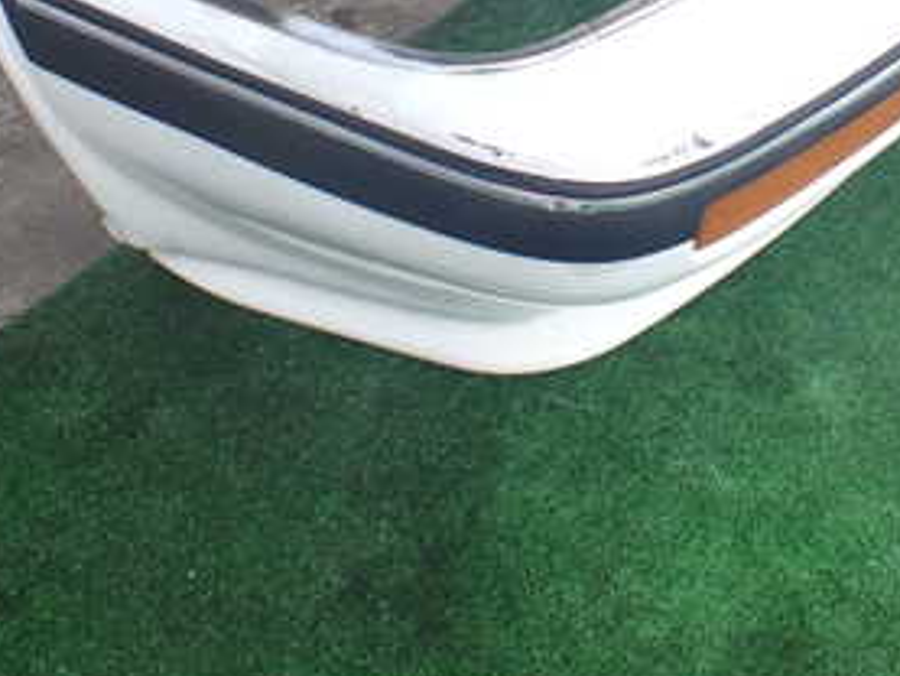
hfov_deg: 29.2
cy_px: 26
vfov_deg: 21.9
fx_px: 1691
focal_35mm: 65
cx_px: 718
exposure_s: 1/200
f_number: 3.2
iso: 100
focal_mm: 5.4
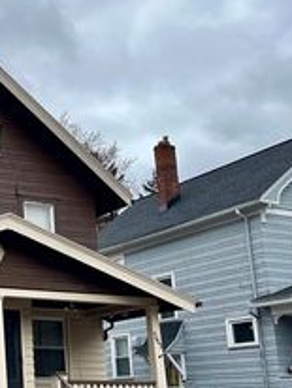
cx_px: -90
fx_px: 707
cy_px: 240
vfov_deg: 30.6
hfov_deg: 21.1
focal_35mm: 63
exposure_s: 1/2410
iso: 50
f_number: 1.6
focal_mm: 5.1
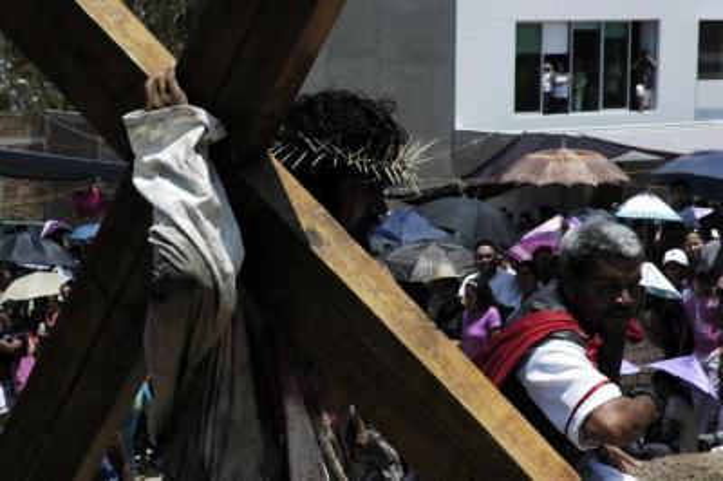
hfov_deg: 19.5
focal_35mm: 105
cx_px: 362
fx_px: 2107
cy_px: 240
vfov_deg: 13.0
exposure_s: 1/1000
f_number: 16
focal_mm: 70
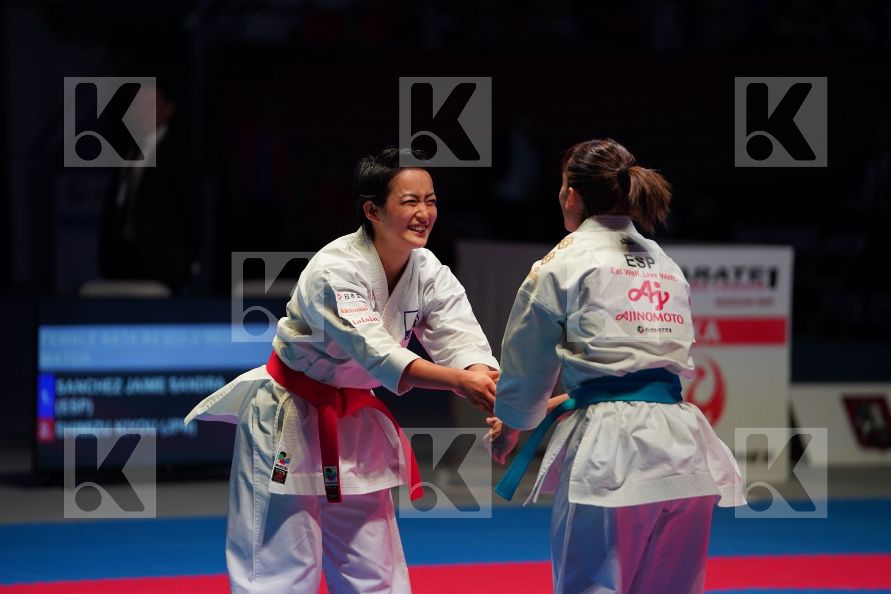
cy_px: 297
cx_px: 446
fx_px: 4950
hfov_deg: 10.3
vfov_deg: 6.9
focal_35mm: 200
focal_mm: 200
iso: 640
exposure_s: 1/500
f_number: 2.8
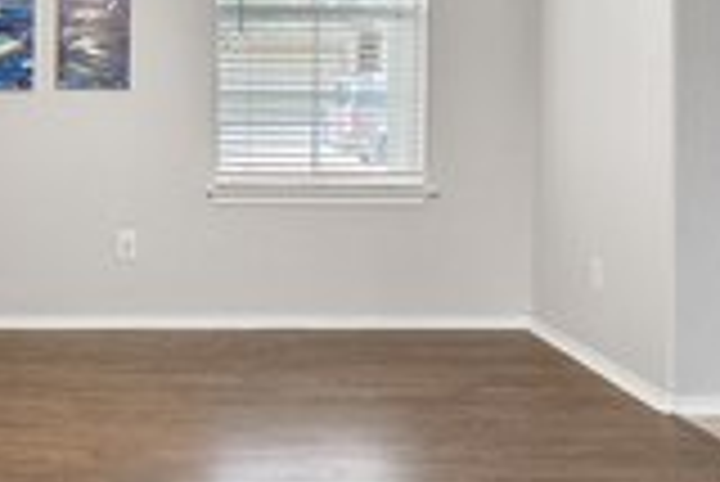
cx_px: 99
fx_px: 1201
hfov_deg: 32.1
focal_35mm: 60
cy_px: 79
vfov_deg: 22.3
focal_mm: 10
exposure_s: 1/13
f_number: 6.3
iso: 320
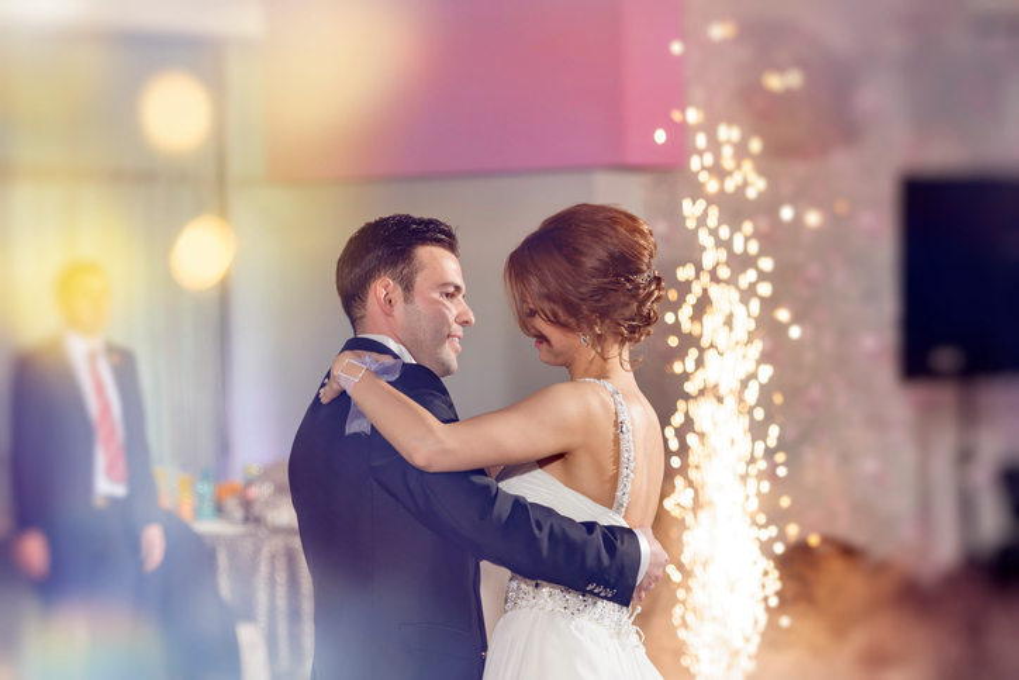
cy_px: 340
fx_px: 3171
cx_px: 510
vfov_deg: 12.2
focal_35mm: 112
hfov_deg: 18.3
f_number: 3.5
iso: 200
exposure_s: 1/160
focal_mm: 112
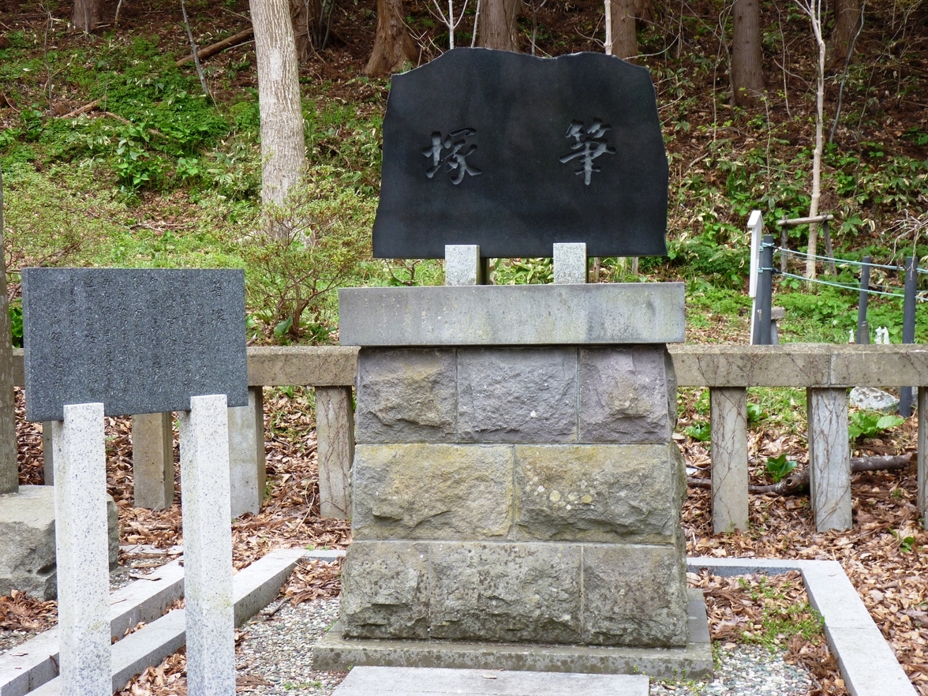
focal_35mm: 50
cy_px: 344
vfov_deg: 29.1
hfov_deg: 38.2
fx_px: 1340
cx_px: 458
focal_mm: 8.7
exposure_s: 1/60
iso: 80
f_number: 3.2
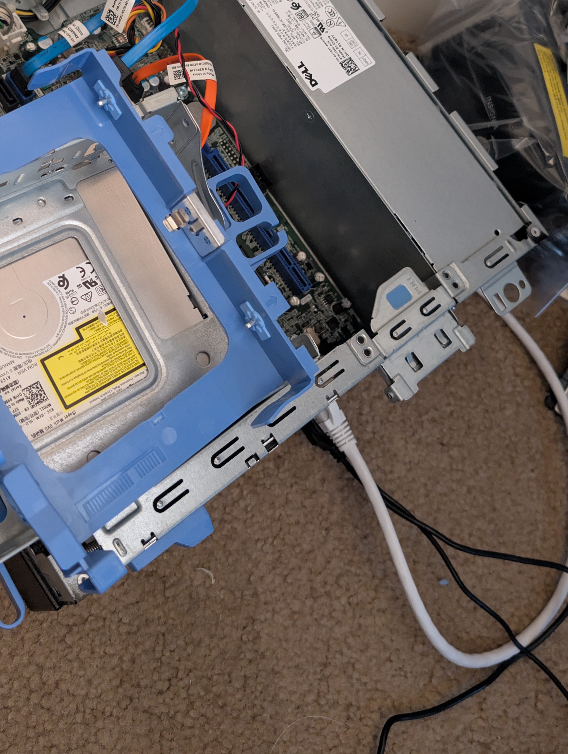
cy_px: 177
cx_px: 225
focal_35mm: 44
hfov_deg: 32.8
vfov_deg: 41.5
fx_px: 960
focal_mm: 6.9
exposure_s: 1/22.3
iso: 1291
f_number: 1.68
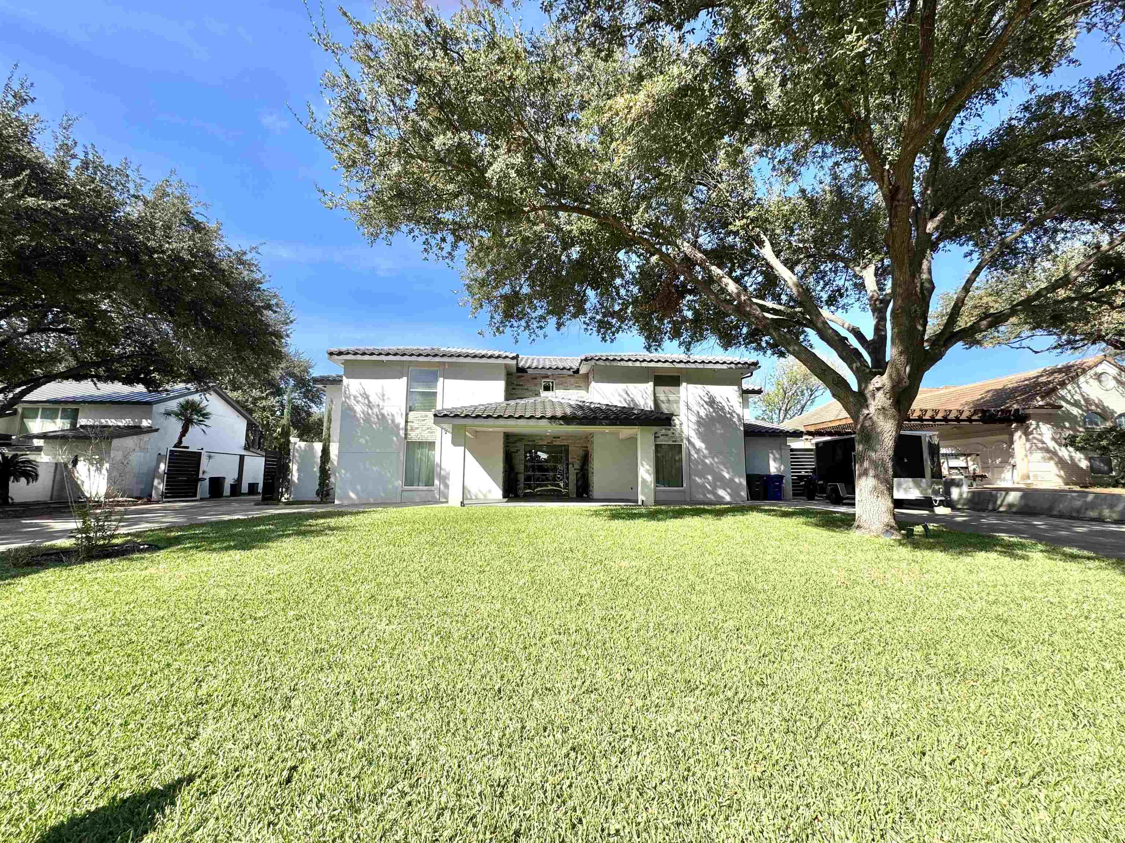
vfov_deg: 85.7
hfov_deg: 102.1
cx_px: 562
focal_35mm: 14
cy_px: 422
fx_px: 455
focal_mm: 2.22
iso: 40
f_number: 2.2
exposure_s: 1/1178
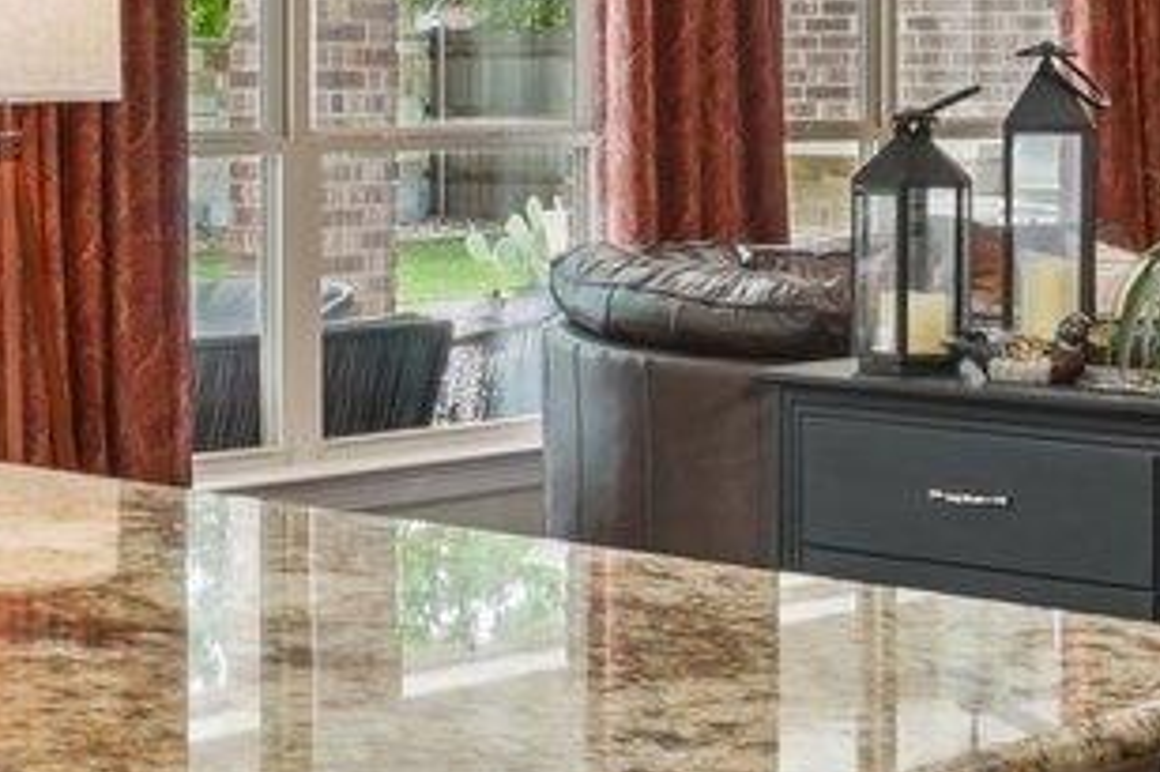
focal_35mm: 93
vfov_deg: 14.5
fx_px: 2995
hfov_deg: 21.6
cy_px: 77
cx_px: 207
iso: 400
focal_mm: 14
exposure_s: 1/25
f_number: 8
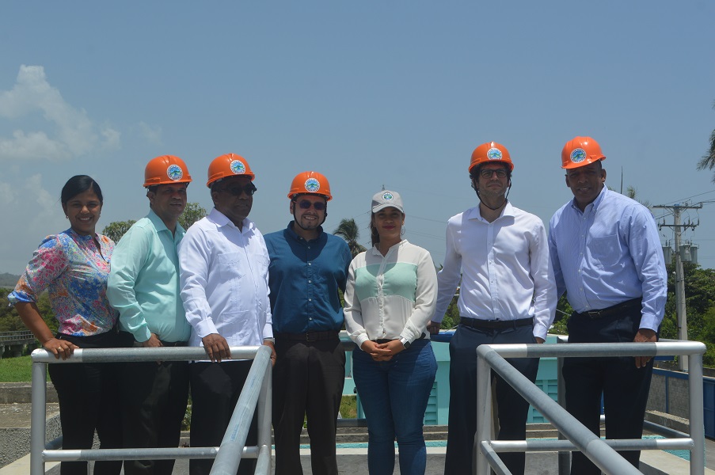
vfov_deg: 28.0
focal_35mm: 48
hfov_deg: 41.2
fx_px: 952
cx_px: 358
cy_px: 238
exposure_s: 1/320
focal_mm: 32
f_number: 9
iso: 100
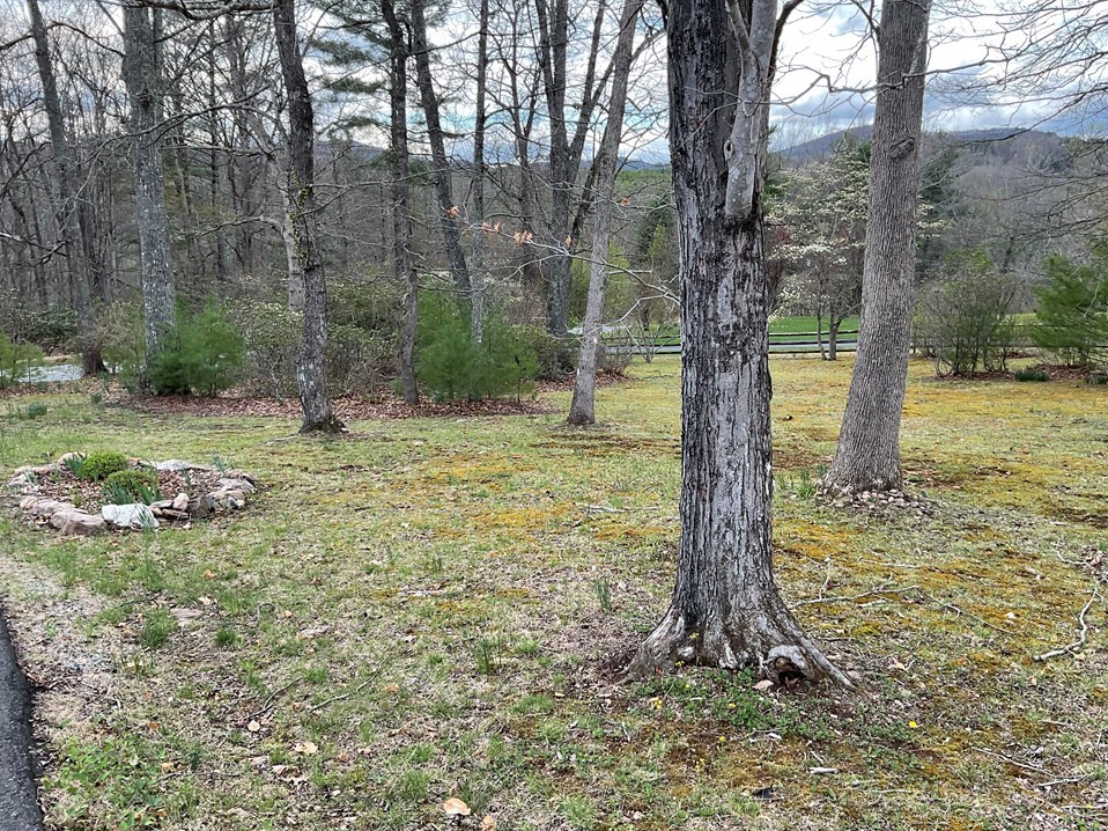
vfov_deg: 45.4
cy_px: 409
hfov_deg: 58.4
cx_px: 554
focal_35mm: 31
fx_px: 992
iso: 16
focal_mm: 3
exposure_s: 1/155
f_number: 1.8
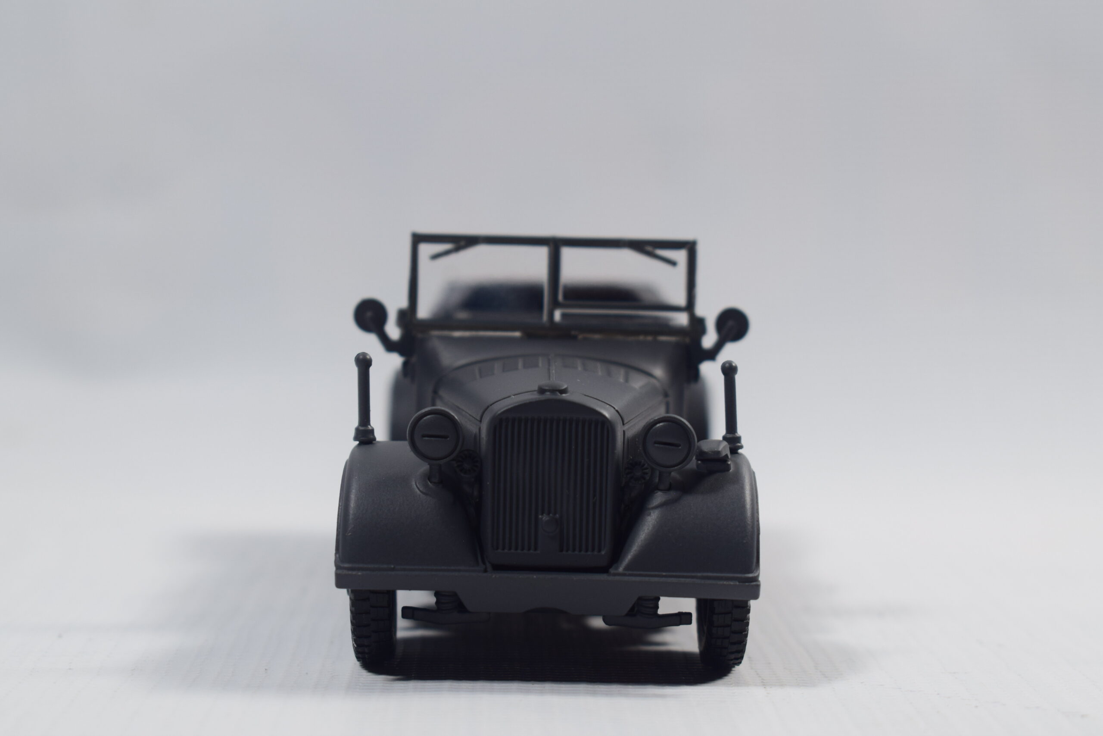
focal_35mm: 78
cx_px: 552
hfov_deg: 26.0
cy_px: 368
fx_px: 2390
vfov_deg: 17.5
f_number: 8
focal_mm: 52
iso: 400
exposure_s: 1/50
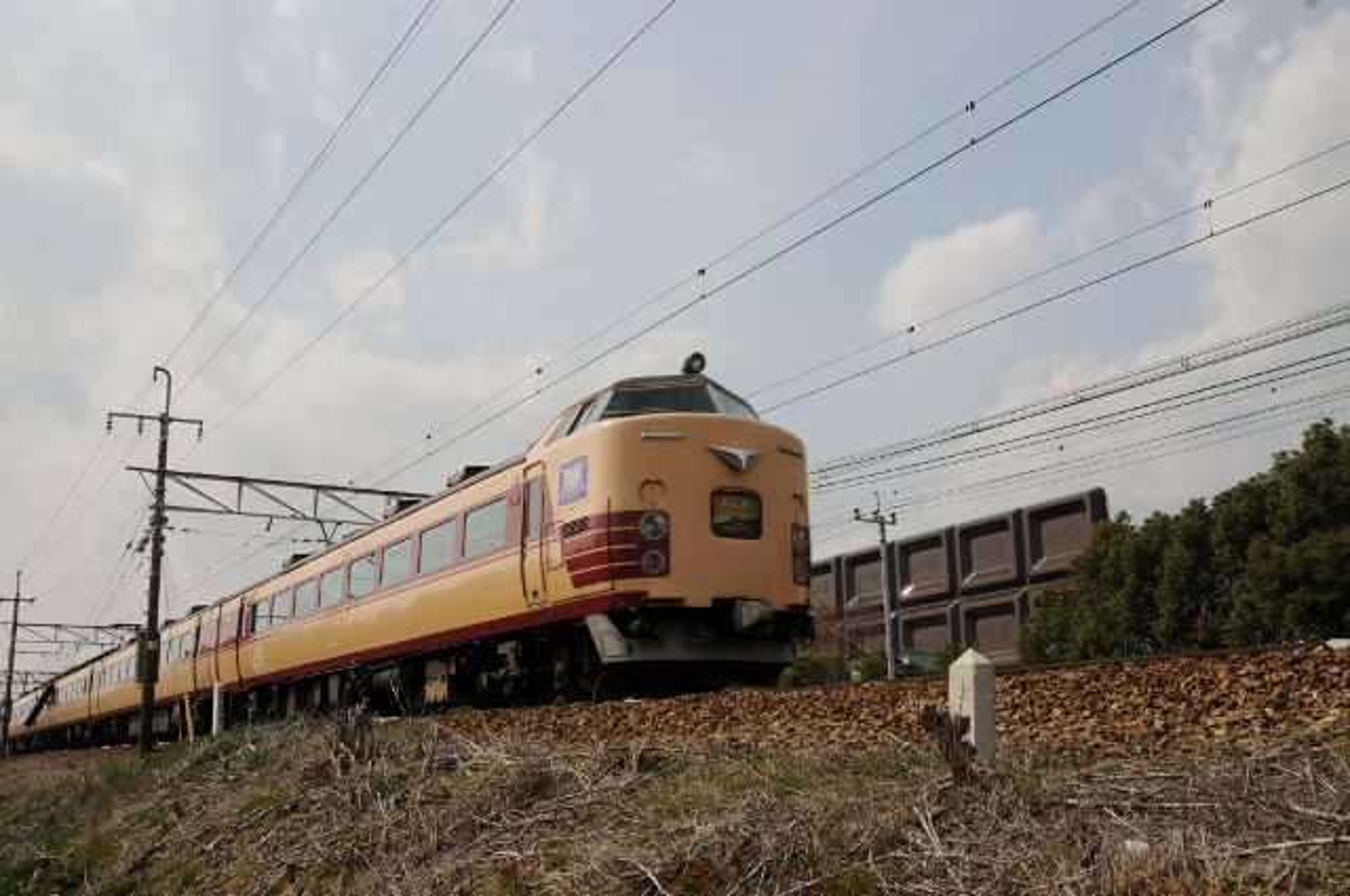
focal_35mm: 36
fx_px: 1348
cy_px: 448
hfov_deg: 53.2
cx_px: 675
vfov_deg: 36.8
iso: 200
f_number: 13
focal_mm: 24
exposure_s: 1/500
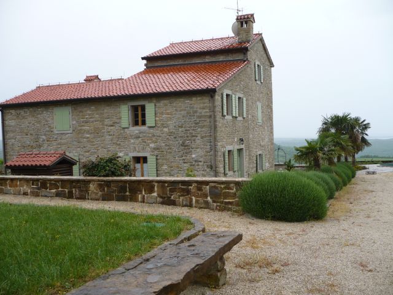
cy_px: 148
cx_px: 196
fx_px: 397
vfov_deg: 40.7
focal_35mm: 35
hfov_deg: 52.6
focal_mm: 5.8
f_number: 2.8
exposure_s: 1/400
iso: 100
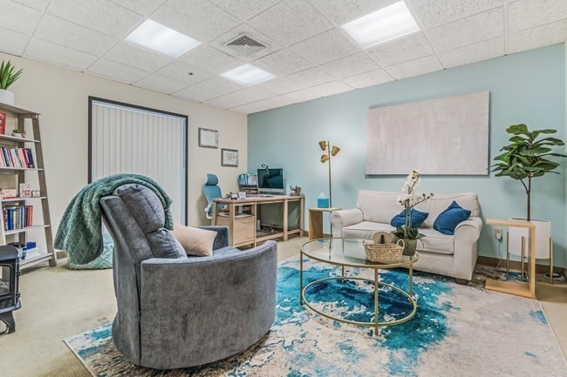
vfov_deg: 73.7
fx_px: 252
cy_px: 188
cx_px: 284
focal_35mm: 16
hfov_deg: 96.8
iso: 200
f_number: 8
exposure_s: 6
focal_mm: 16
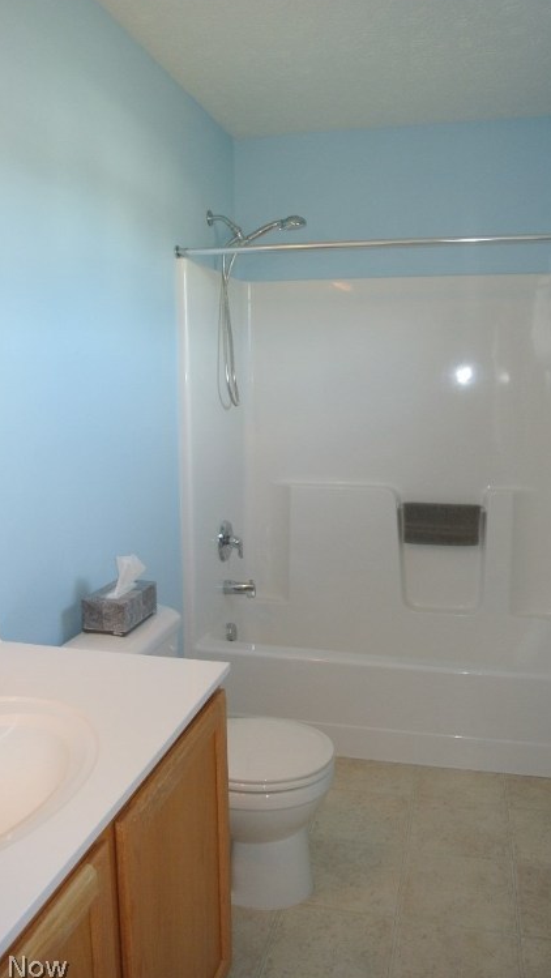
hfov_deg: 40.2
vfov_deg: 66.0
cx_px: 267
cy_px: 487
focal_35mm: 29
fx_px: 752
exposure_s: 1/60
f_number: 3.5
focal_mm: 10
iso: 360
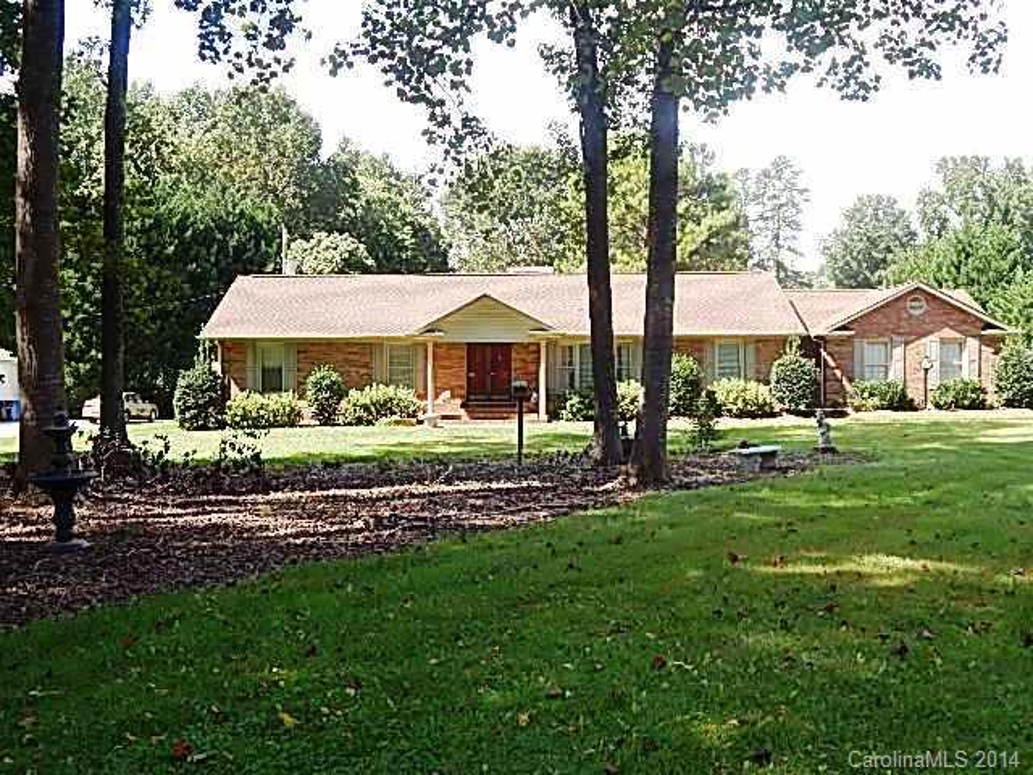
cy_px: 388
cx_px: 516
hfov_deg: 52.6
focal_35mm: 35
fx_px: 1044
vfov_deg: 40.7
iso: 125
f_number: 3.3
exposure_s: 1/250
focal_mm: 6.1
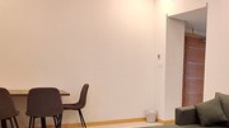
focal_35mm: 36
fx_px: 218
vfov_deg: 31.1
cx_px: 212
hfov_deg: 48.6
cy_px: 118
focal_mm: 1.74
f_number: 2.2
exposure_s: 1/40
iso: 160
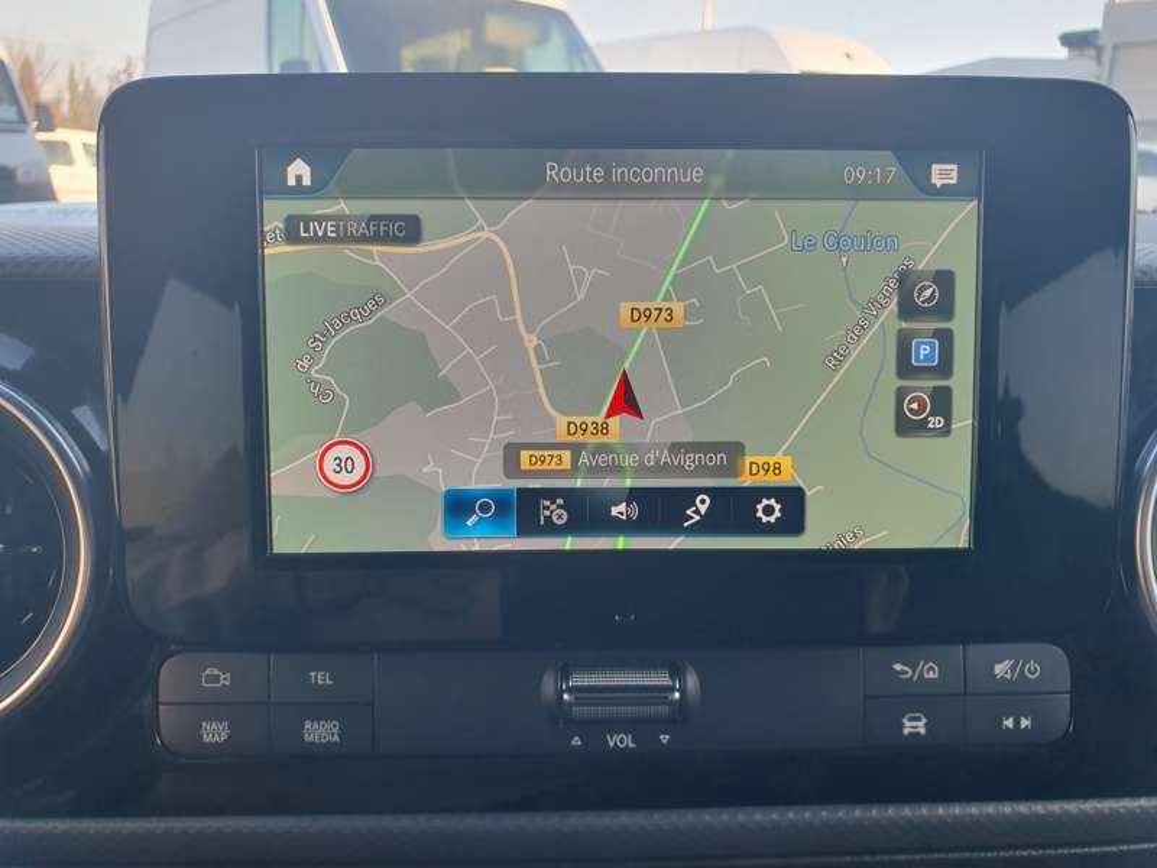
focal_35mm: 26
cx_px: 578
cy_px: 434
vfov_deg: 53.1
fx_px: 869
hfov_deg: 67.3
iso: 50
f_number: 2.4
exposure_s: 1/132
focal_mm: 4.32
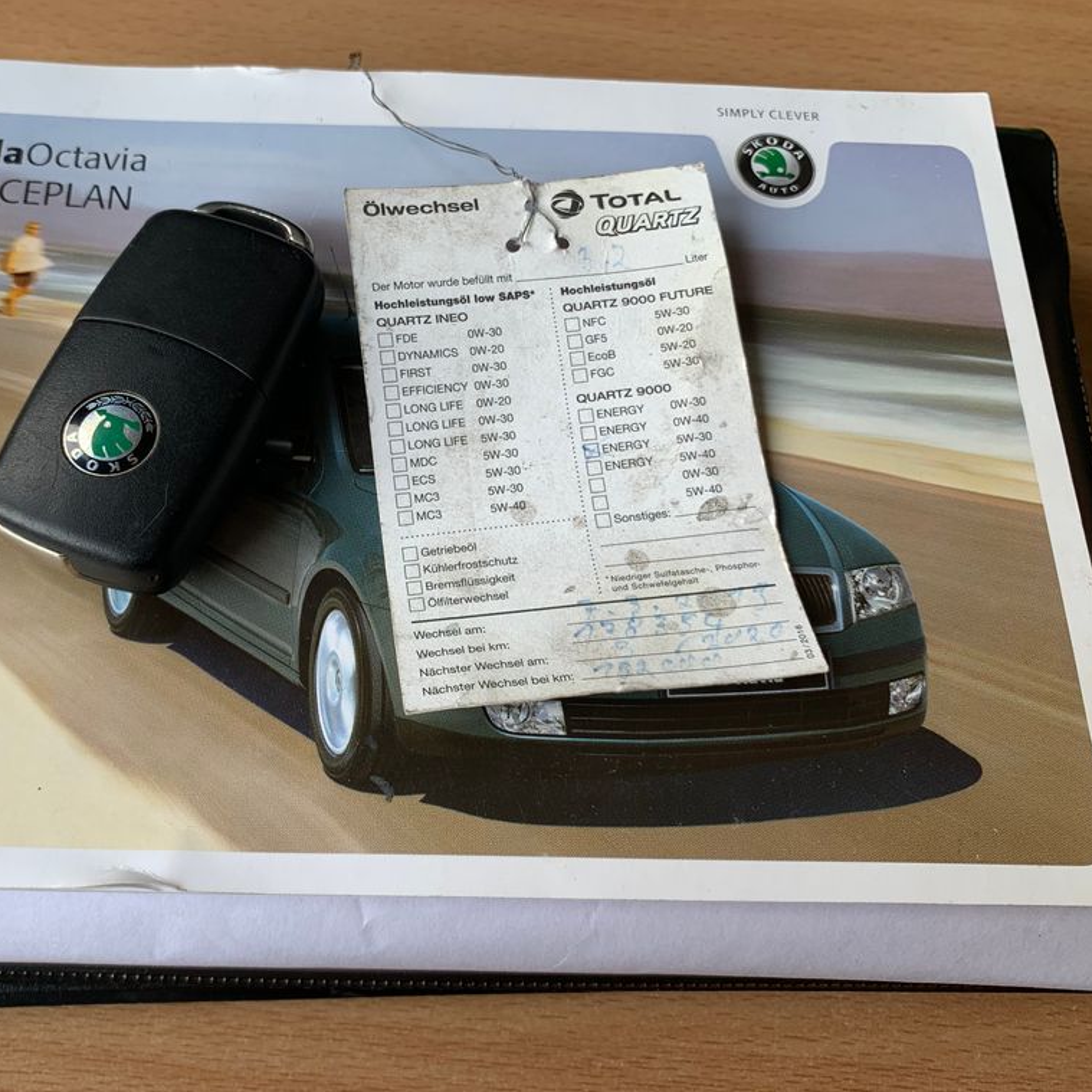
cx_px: 406
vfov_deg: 52.5
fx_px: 1106
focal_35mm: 31
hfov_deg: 51.9
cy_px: 551
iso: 25
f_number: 1.8
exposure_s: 1/237
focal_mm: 4.25
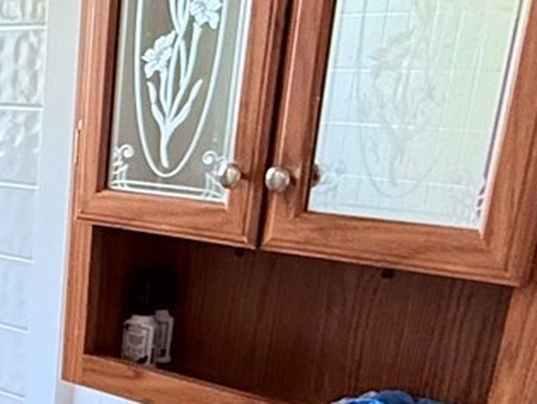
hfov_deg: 24.0
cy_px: 522
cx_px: -160
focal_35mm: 71
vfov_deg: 19.2
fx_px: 1103
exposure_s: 1/60
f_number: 2.2
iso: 500
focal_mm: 2.22
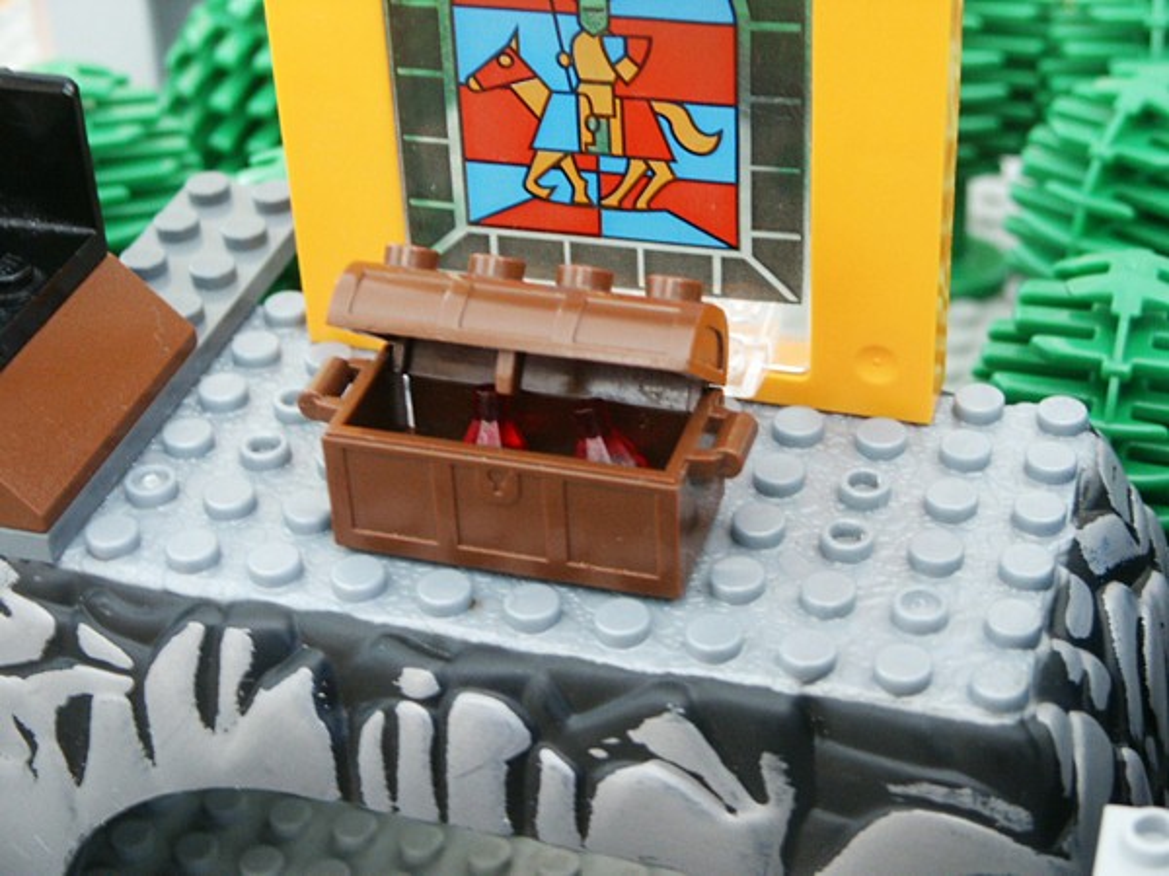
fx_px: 2634
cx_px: 584
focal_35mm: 78
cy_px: 438
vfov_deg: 18.9
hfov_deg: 25.0
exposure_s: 1/8
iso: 200
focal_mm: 15.53
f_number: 3.6
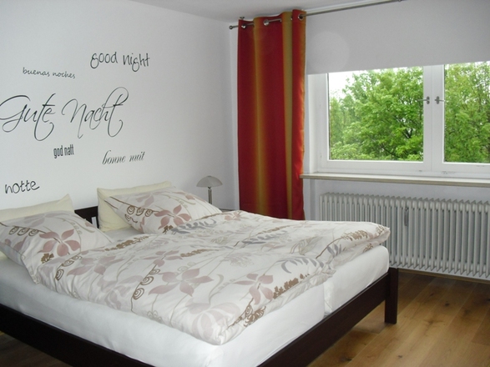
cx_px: 245
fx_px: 509
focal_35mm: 36
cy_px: 184
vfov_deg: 39.6
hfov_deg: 51.4
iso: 200
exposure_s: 1/100
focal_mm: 6.3
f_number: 3.1
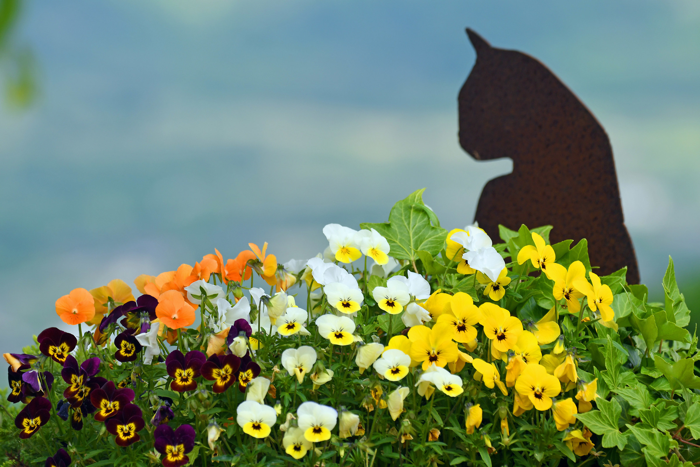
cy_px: 234
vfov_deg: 5.1
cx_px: 350
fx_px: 5250
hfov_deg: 7.6
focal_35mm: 270
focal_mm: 180
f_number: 5.6
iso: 200
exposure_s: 1/400
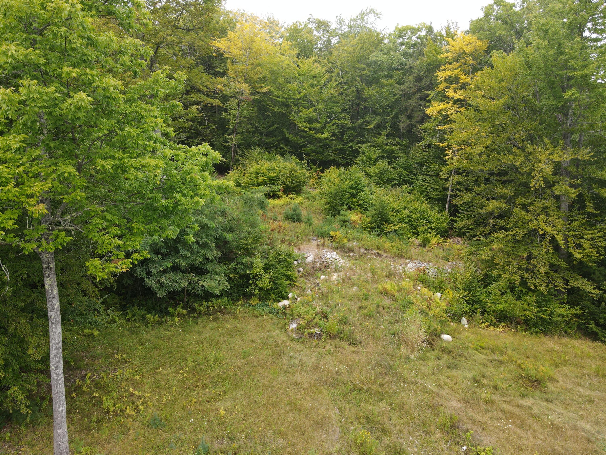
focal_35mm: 24
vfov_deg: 56.8
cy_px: 228
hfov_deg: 71.6
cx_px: 303
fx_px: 420
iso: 100
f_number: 2.8
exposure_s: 1/160
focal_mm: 4.5
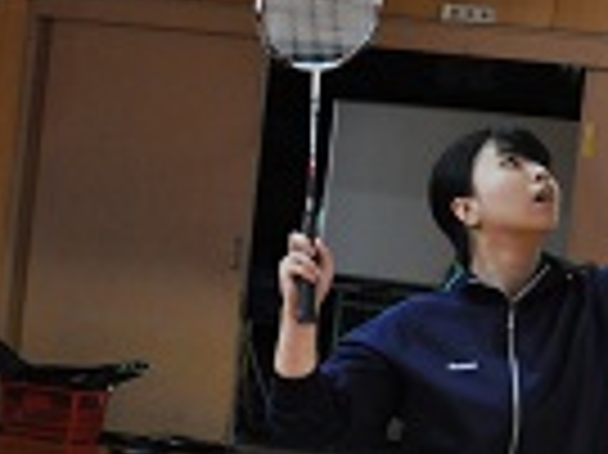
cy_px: 229
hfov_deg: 10.9
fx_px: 3089
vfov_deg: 8.4
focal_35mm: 176
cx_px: 826
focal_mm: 38
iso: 1600
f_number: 5
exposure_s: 1/160
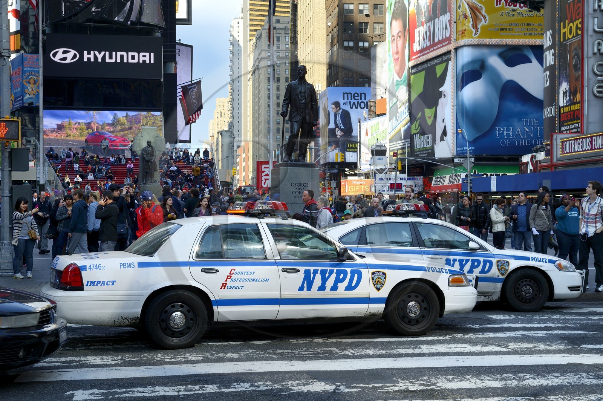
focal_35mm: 56
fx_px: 937
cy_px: 200
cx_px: 302
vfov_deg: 24.2
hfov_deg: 35.7
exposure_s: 1/320
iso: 400
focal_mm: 56
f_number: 9
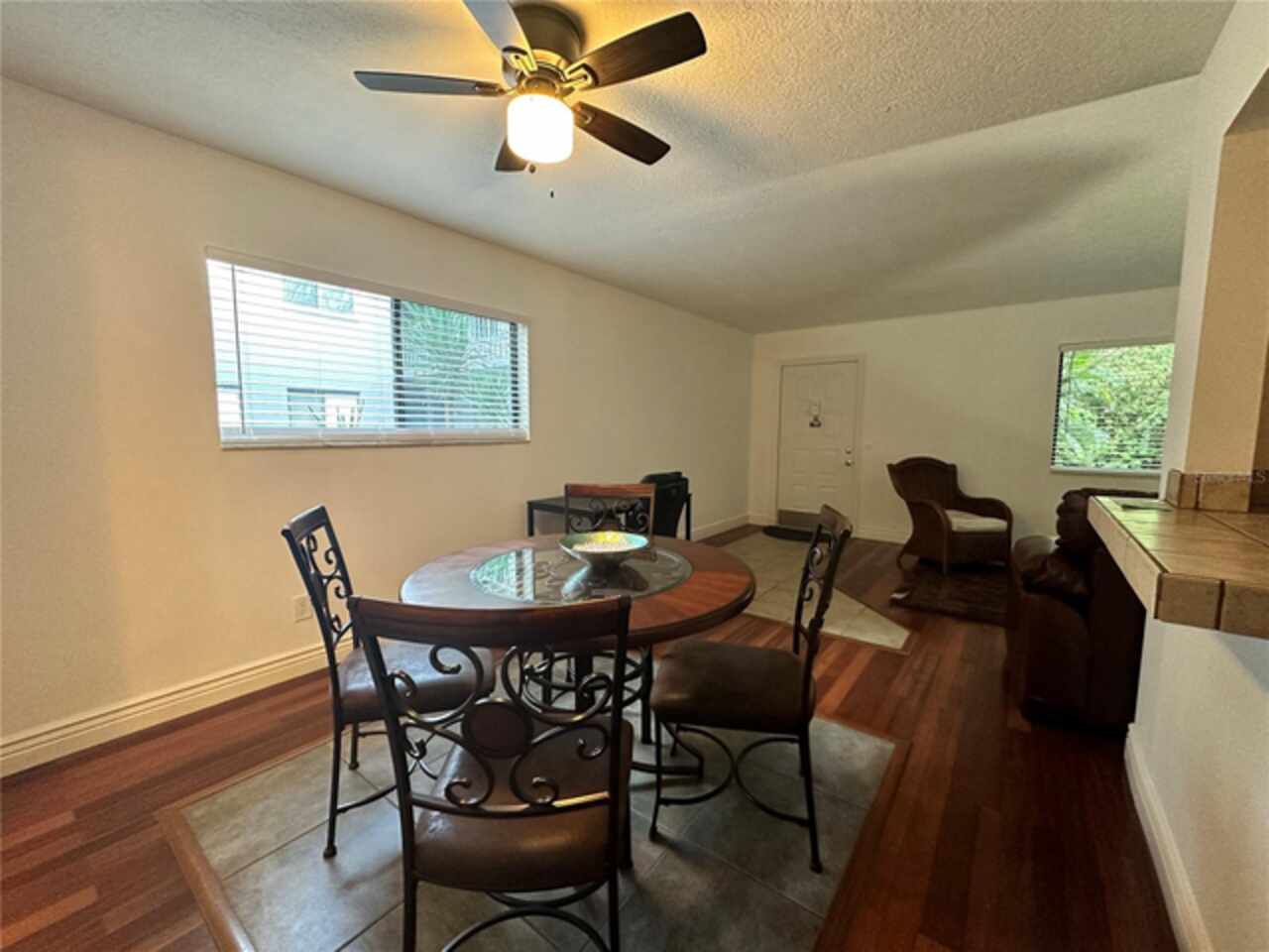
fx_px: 513
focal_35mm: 14
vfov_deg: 85.7
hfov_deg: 102.1
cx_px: 634
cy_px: 476
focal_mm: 2.22
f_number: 2.2
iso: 500
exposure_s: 1/60
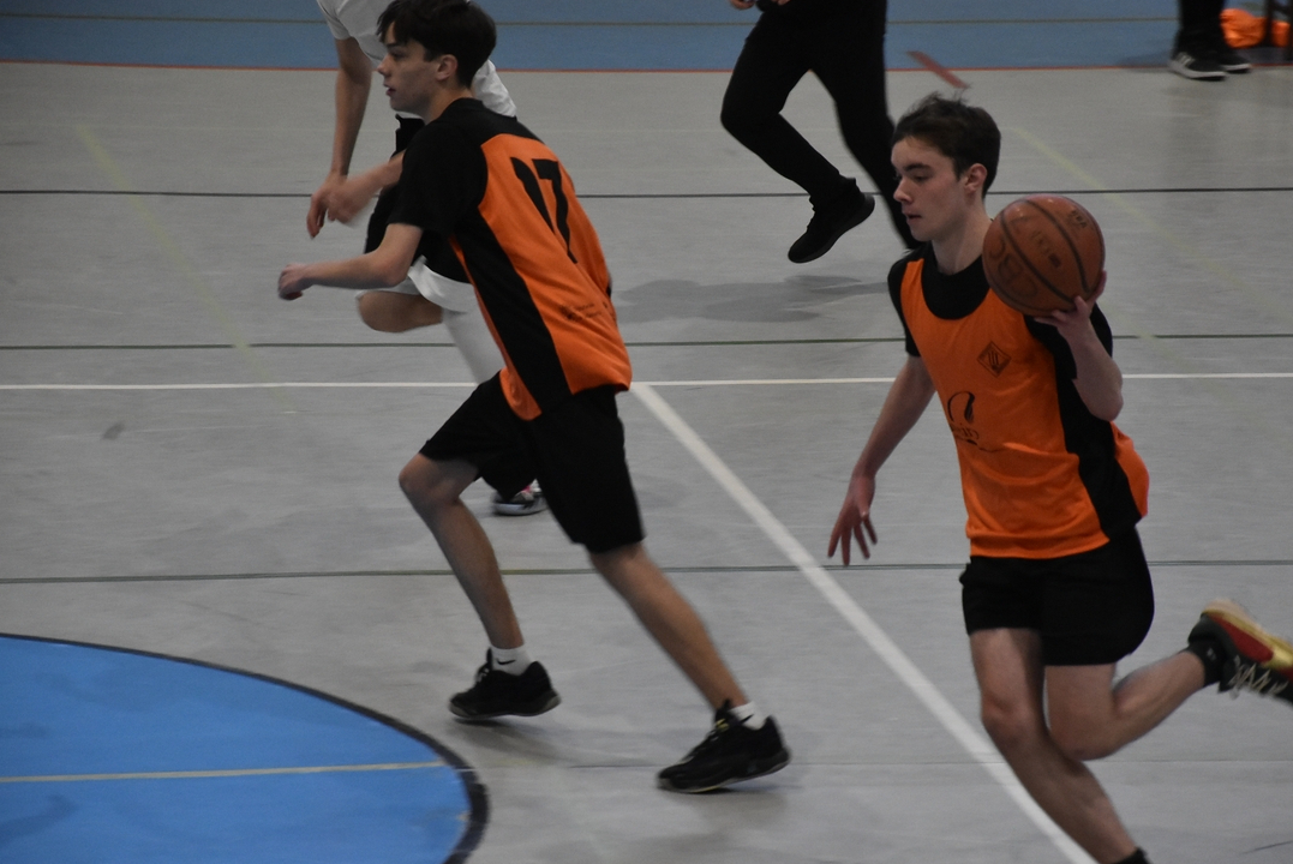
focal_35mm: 234
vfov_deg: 5.9
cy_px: 463
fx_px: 8411
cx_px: 707
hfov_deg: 8.8
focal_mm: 140
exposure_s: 1/200
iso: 3200
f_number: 5.6
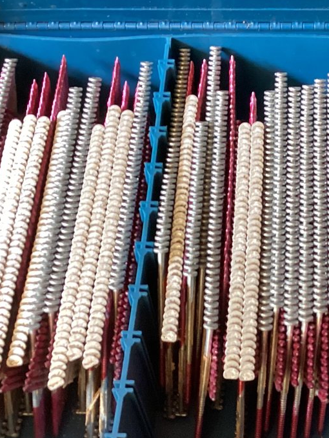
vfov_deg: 27.9
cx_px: 299
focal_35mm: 69
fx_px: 874
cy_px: 313
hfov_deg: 20.8
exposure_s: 1/40
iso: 400
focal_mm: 3.3
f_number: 2.4
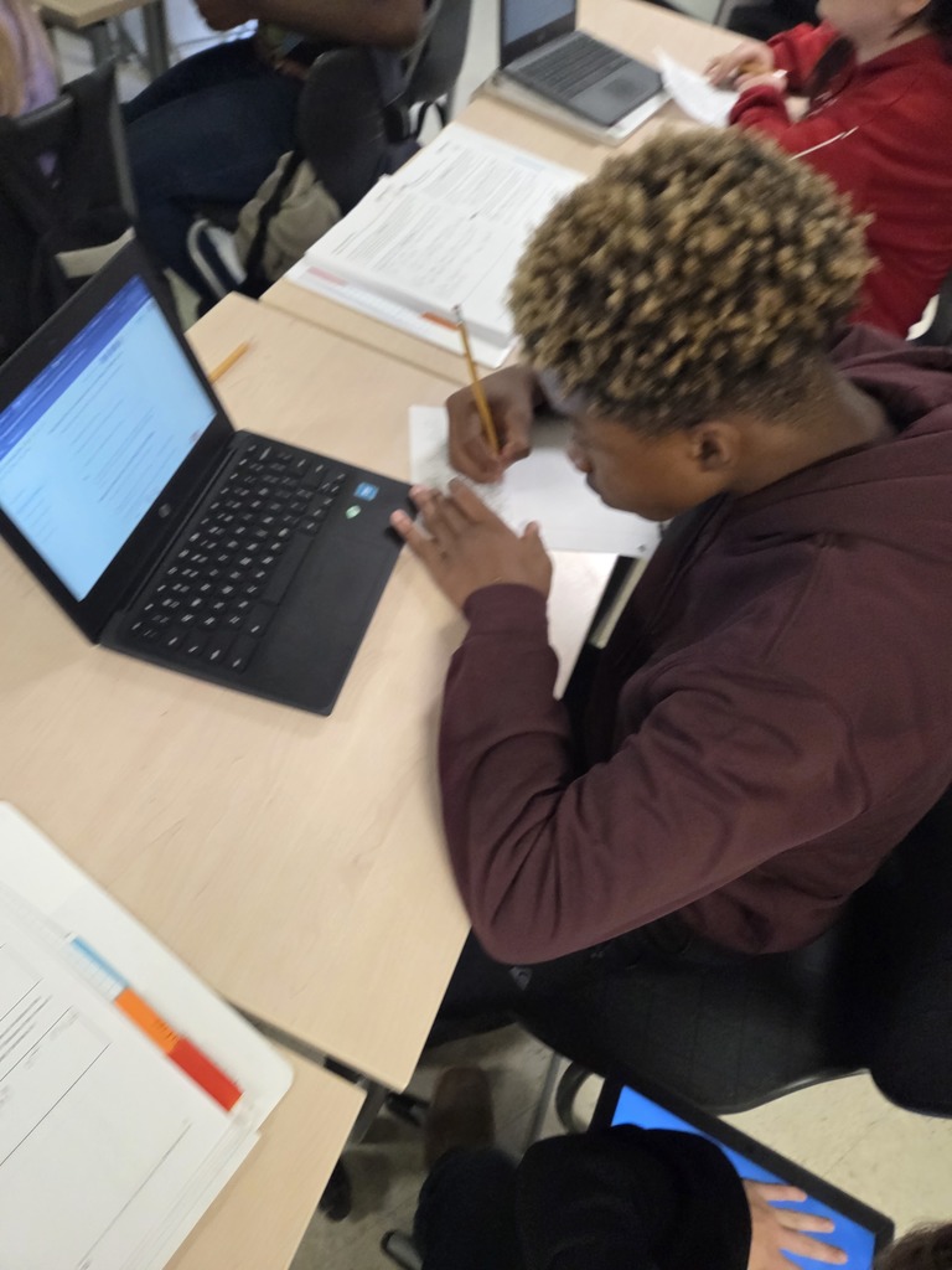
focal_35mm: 23
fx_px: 843
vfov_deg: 73.9
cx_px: 476
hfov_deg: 58.9
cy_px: 635
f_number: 1.8
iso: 640
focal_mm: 5.4
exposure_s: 1/120
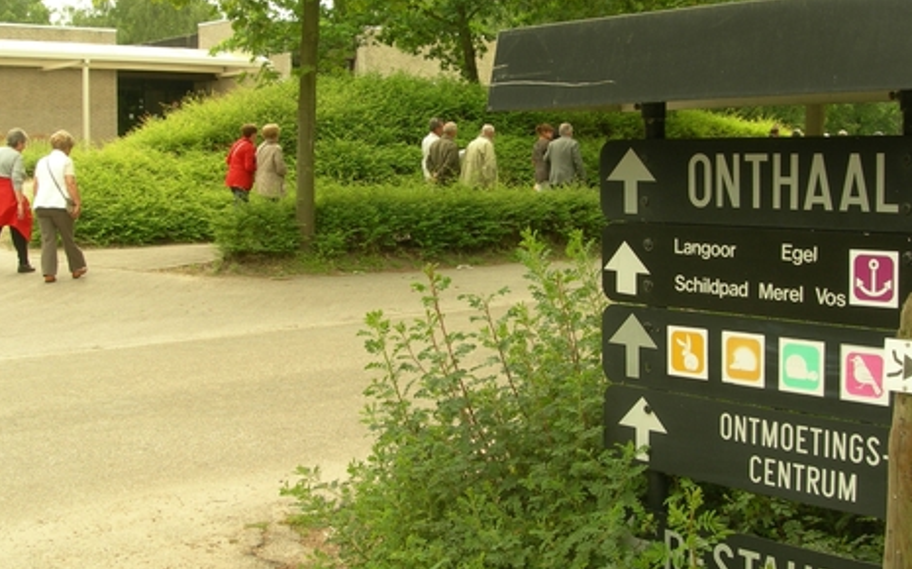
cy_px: 271
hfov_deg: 38.9
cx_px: 461
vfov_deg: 24.8
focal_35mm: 52
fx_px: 1292
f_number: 4.8
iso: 50
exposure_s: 1/94.6
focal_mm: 7.8
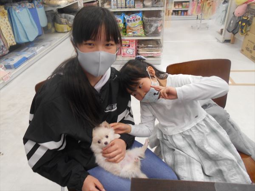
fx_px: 192
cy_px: 96
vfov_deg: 53.1
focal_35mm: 26
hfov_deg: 67.3
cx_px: 128
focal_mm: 4.6
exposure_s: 1/30
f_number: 3.2
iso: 180
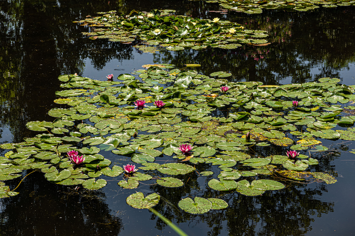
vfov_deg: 18.2
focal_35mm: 75
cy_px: 118
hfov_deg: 27.0
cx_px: 178
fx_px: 740
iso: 100
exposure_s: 1/640
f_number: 5.6
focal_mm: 50
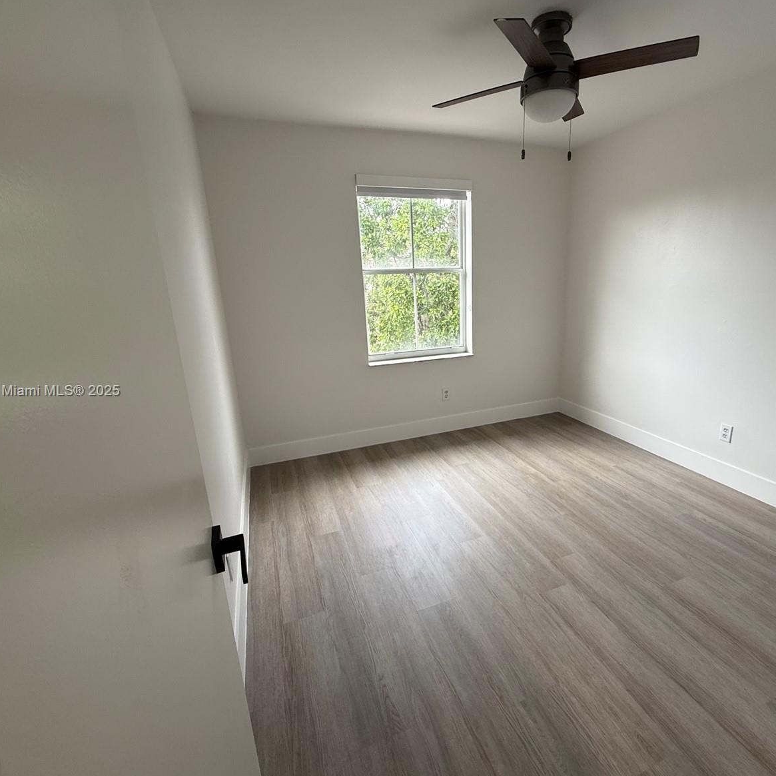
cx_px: 440
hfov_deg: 83.5
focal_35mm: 17
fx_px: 431
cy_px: 392
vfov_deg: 84.0
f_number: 2.2
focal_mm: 2.22
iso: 100
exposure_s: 1/99
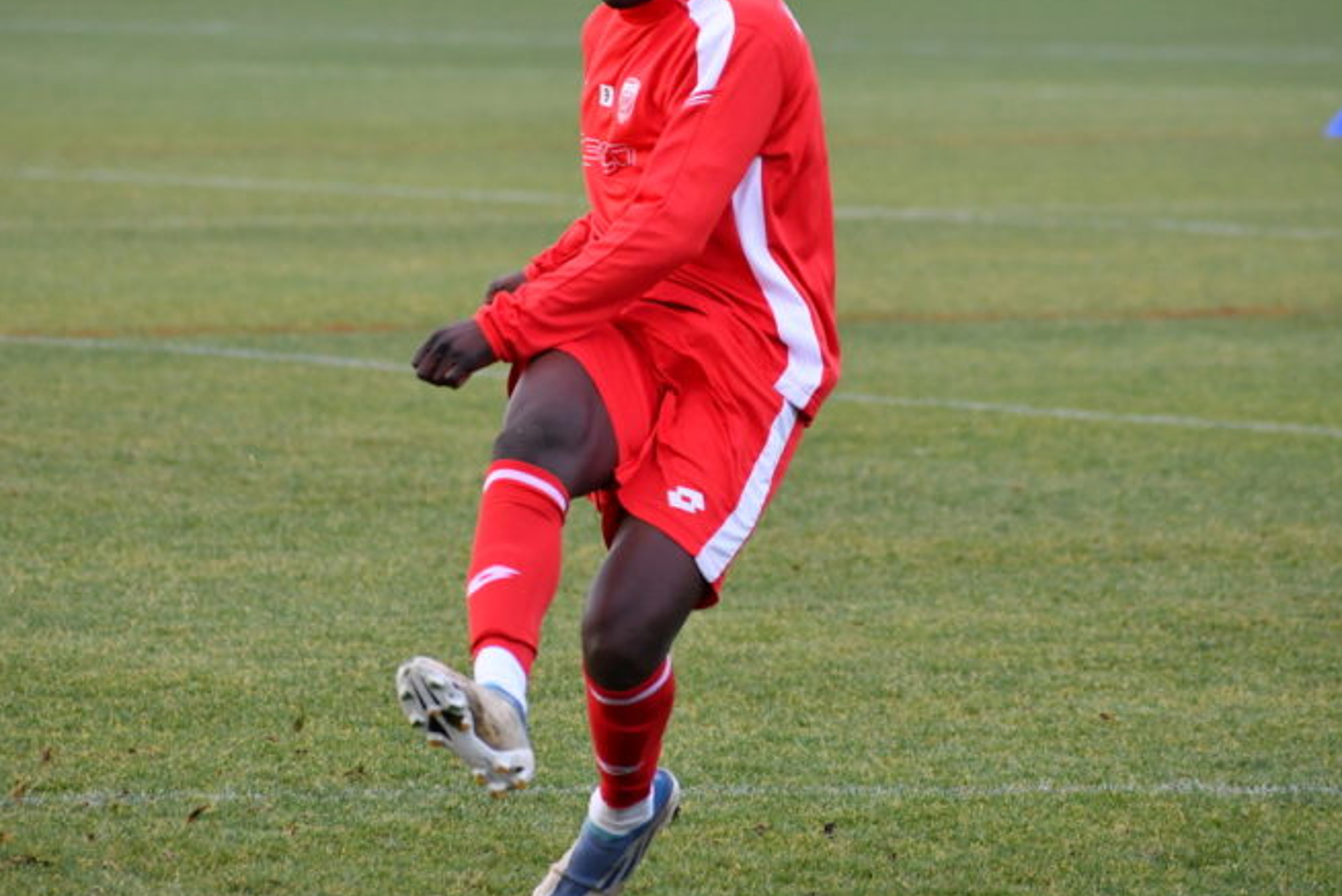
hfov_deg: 5.2
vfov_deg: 3.5
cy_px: 325
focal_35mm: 399
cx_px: 607
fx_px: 14883
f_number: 5
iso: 1600
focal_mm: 170
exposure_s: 1/640
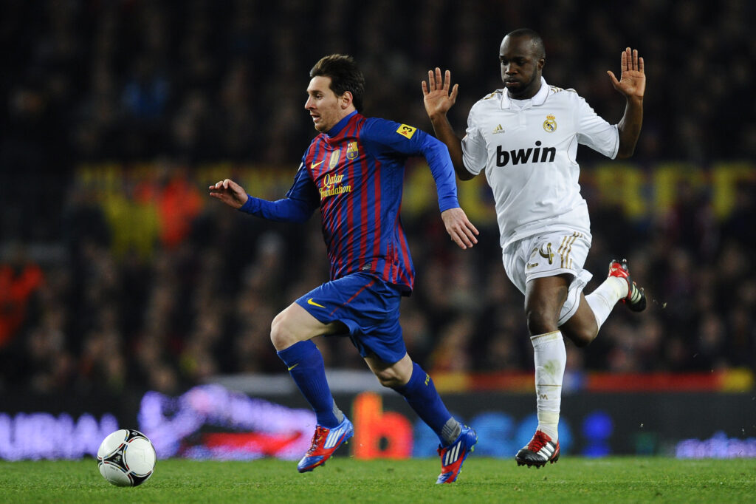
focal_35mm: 400
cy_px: 252
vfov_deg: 3.4
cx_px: 378
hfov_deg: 5.2
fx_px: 8397
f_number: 2.8
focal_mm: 400
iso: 1600
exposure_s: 1/1250
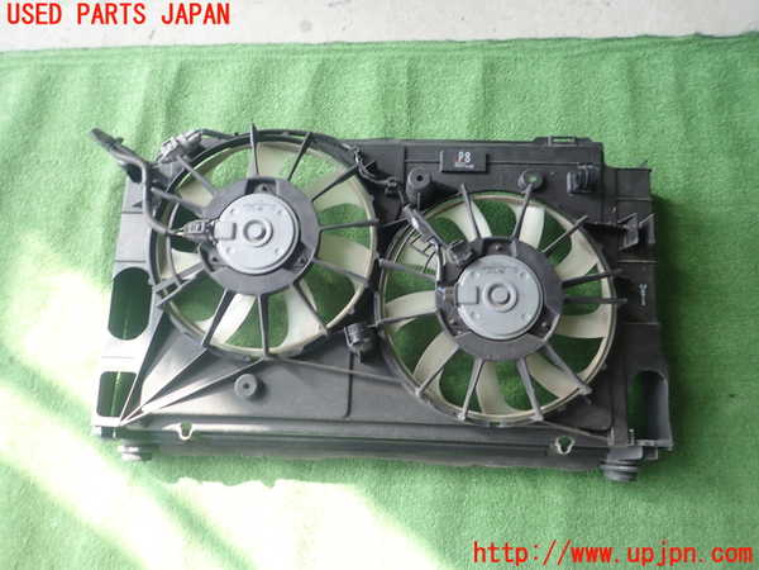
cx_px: 380
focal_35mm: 25
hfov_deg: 69.4
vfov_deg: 54.9
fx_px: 548
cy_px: 285
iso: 160
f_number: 2
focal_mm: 4.5
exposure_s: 1/60
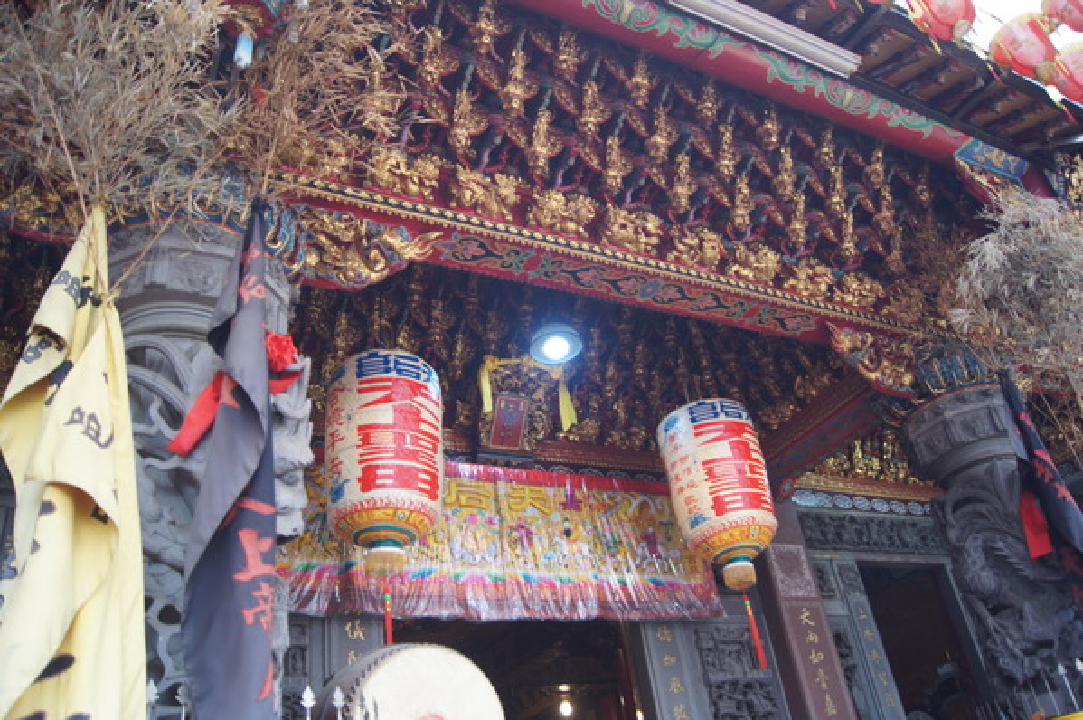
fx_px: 811
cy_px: 360
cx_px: 542
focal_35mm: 27
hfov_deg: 67.4
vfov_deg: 47.8
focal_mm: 18
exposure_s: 1/30
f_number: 4
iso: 100
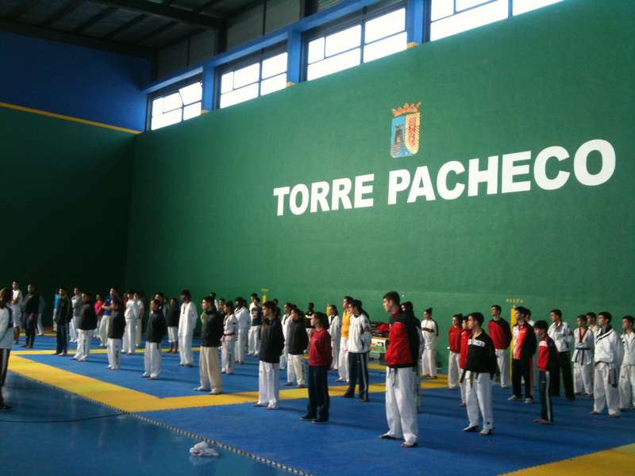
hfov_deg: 52.6
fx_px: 642
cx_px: 318
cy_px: 238
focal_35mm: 35
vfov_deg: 40.7
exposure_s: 1/40
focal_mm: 3.85
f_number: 2.8
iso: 80
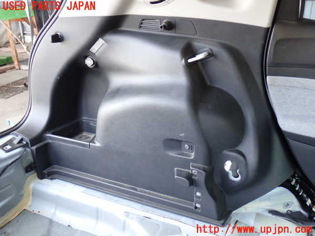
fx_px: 328
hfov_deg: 51.4
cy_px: 118
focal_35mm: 36
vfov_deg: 39.7
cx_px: 158
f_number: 2.5
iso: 200
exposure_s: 1/50
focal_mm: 6.37
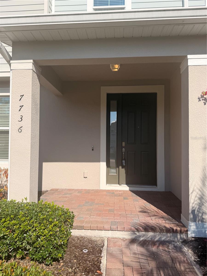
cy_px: 138
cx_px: 104
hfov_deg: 56.8
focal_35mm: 24
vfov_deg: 71.6
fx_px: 191
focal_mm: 6.76
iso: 80
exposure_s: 1/4673
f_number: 1.78
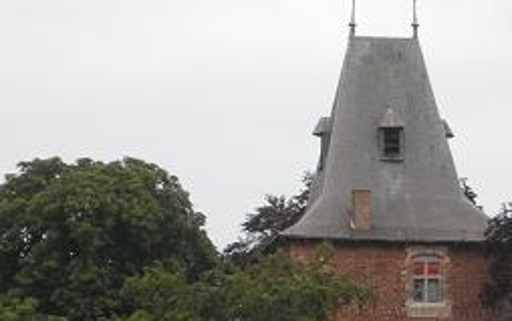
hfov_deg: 7.3
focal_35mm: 288
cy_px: 275
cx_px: 435
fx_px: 4020
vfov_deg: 4.6
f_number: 5
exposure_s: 1/125
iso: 400
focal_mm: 28.9
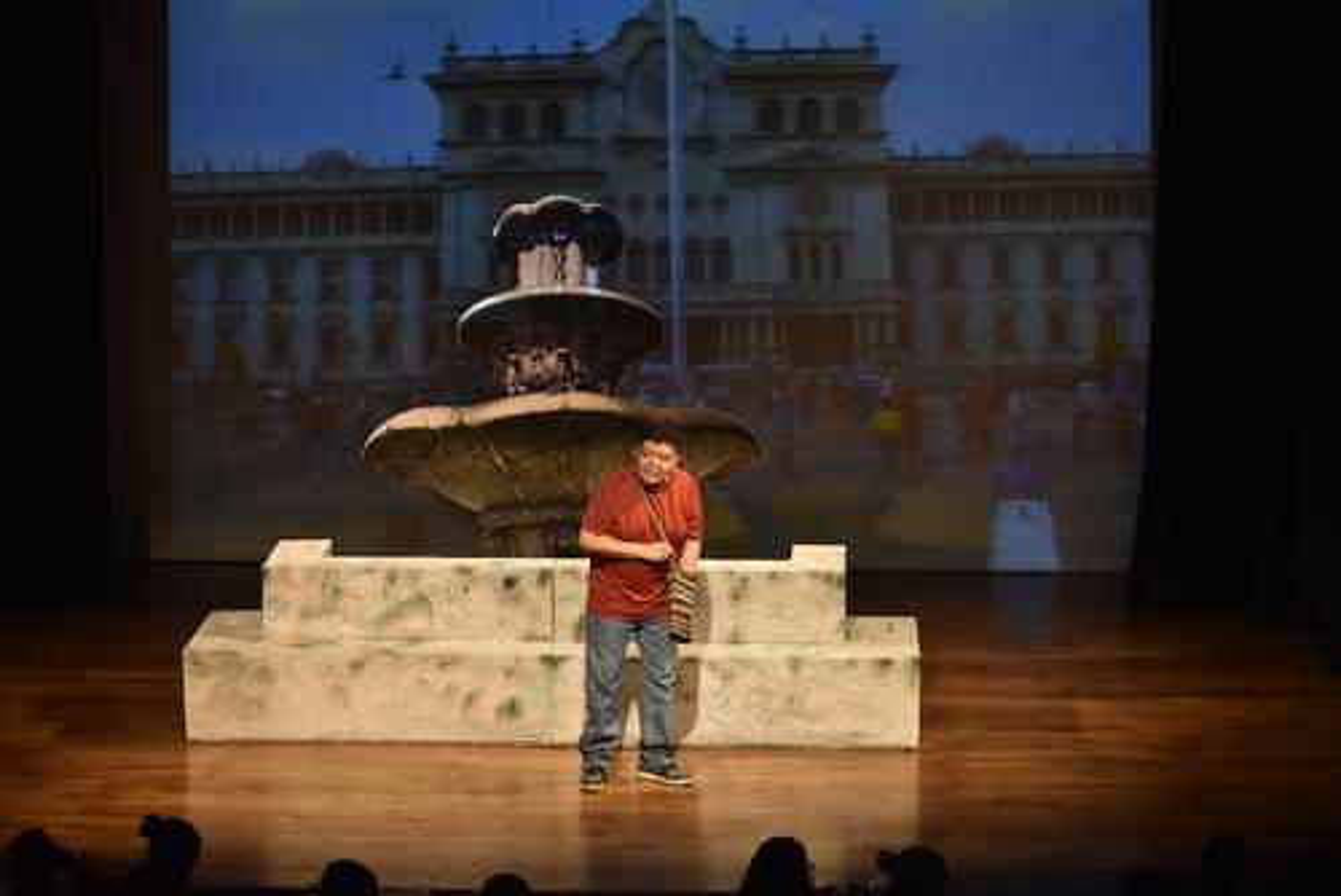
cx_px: 670
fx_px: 3913
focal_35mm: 105
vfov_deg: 13.1
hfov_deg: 19.4
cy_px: 448
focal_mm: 70
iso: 800
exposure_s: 1/100
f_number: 4.5
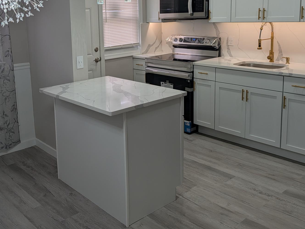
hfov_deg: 49.4
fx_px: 326
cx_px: 109
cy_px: 71
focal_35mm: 37
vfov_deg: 38.2
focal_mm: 6.9
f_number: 1.68
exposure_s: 1/200
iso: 24
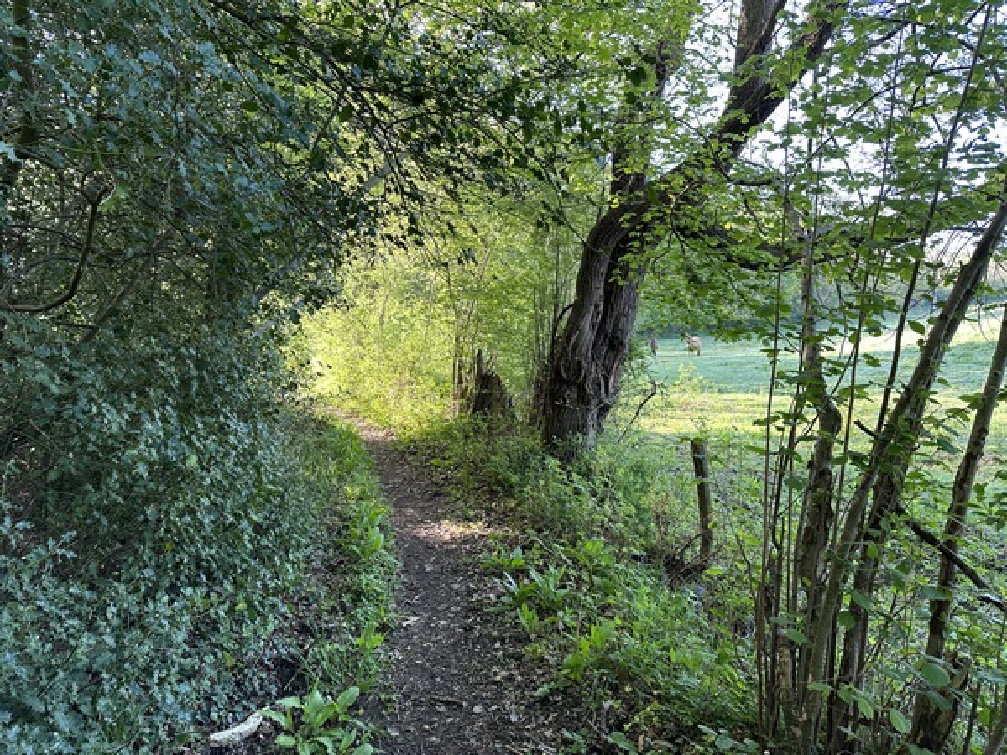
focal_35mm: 24
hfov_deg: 71.6
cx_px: 504
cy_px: 378
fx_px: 698
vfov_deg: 56.8
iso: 80
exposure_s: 1/121
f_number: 1.78
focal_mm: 6.86
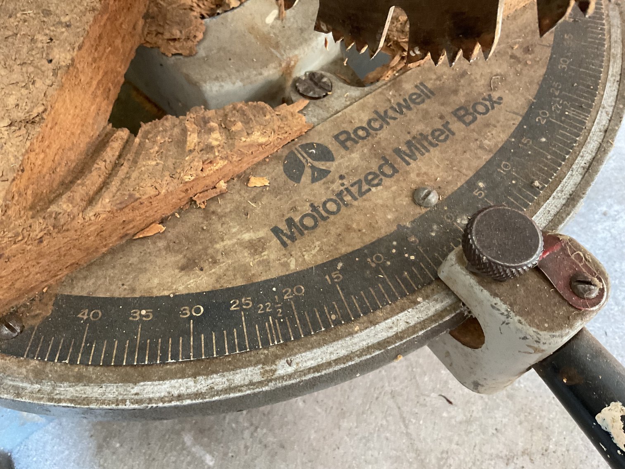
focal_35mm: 29
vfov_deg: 48.2
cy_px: 234
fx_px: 524
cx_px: 312
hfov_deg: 61.7
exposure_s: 1/60
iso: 250
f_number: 1.8
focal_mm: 3
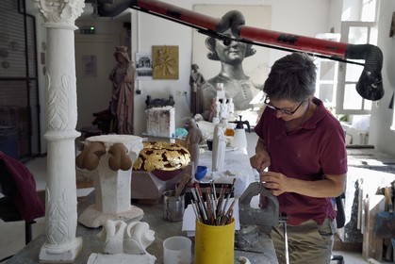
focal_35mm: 35
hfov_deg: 54.4
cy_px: 132
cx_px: 198
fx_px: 384
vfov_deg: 37.9
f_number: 5
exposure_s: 1/800
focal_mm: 35
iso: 800
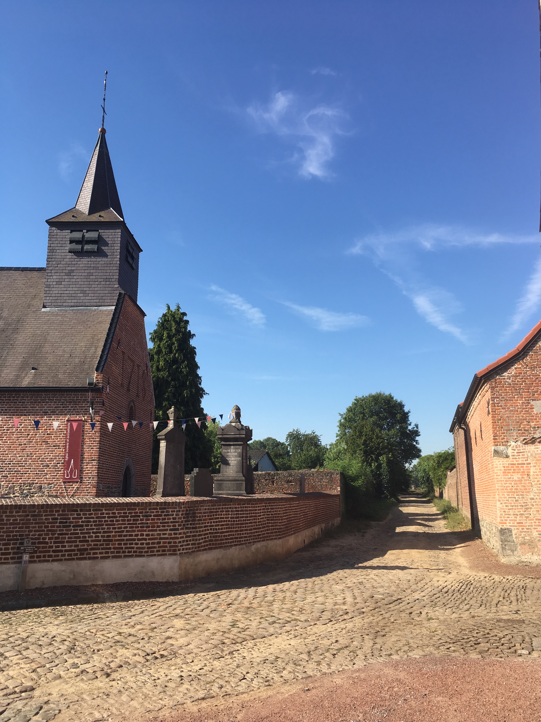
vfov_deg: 61.7
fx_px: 604
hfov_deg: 48.2
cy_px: 361
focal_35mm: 29
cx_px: 270
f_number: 2.2
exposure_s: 1/1115
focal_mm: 4.15
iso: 25
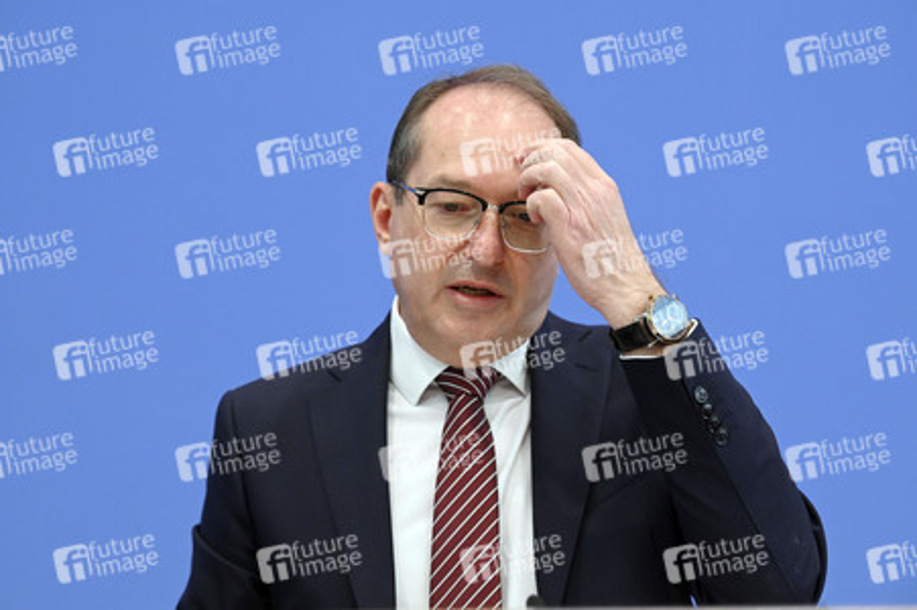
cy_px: 305
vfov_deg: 11.4
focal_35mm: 120
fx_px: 3054
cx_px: 458
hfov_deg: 17.1
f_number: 5
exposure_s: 1/800
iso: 4000
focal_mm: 120
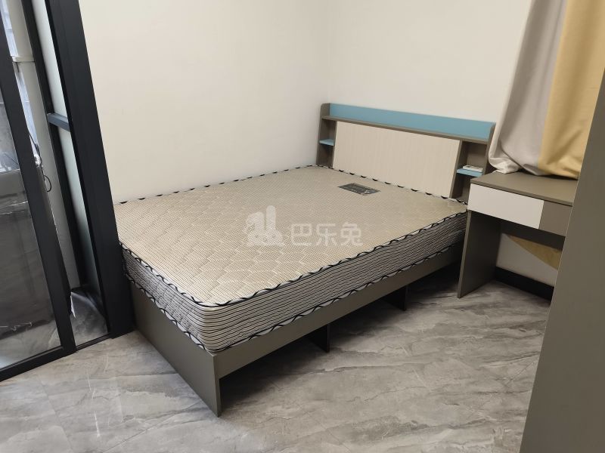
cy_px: 226
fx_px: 472
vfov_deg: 51.4
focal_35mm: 27
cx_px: 302
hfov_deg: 65.3
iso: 160
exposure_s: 1/100
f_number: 1.9
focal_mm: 5.58
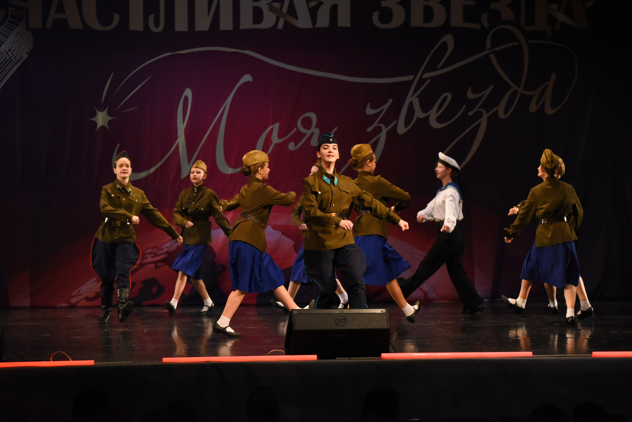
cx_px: 316
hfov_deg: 18.6
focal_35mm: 110
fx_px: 1932
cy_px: 211
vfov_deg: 12.5
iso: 5000
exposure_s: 1/640
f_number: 3.5
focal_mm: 110
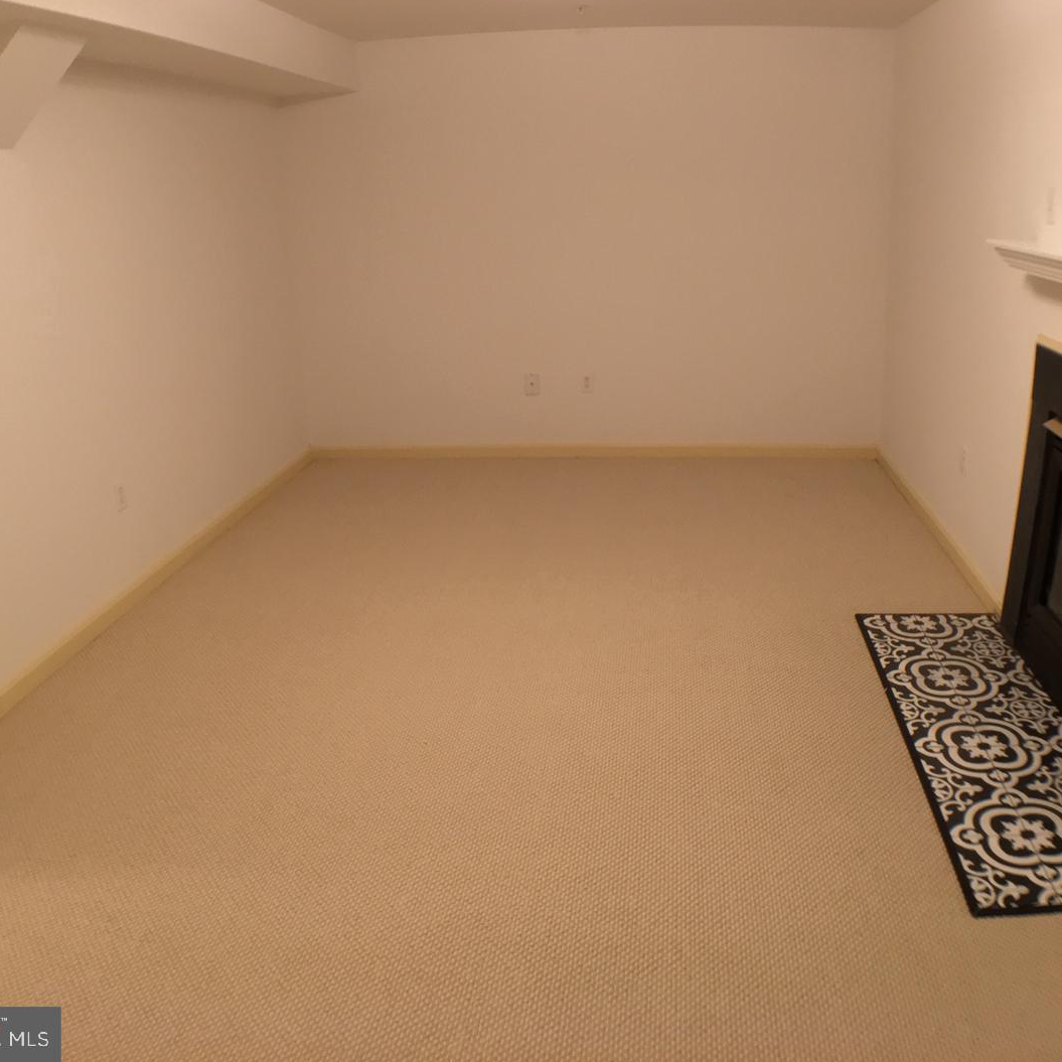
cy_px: 521
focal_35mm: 35
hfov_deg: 47.1
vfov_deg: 47.2
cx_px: 609
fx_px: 1215
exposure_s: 1/30
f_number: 2.2
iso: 125
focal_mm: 4.15
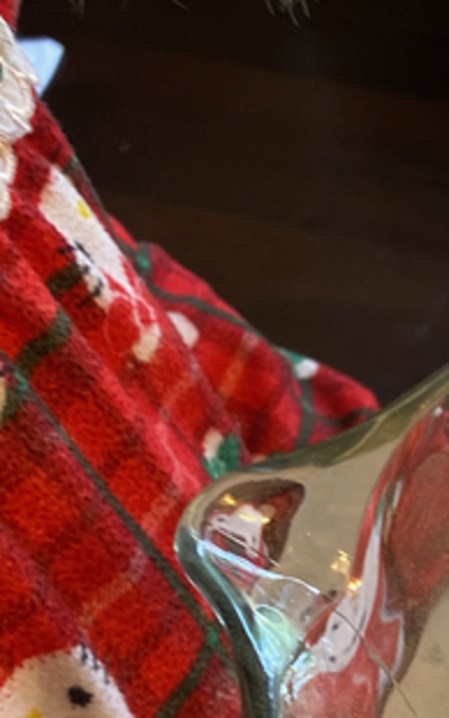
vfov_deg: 23.1
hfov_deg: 15.0
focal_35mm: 82
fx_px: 1604
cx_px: 636
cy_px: 860
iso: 80
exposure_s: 1/120
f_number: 1.8
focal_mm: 4.25
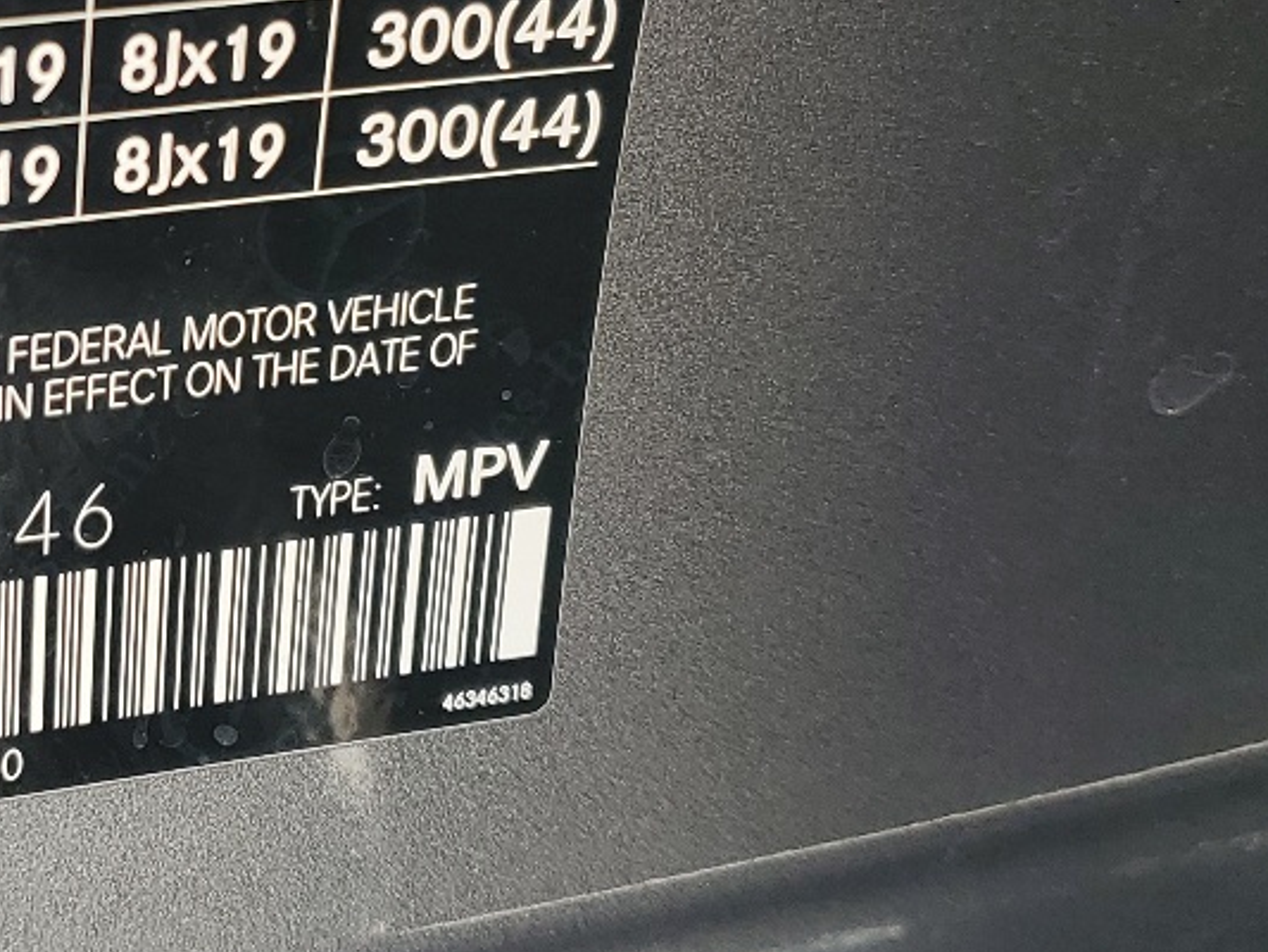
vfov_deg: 18.8
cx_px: -33
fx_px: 2858
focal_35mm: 78
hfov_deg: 23.8
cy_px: 245
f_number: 1.5
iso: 50
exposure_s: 1/312
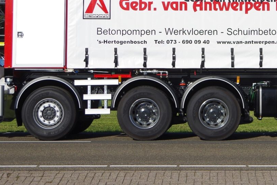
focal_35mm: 85
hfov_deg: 23.5
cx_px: 232
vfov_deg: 16.0
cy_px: 41
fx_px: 654
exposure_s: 1/800
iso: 100
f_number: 5
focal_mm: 24
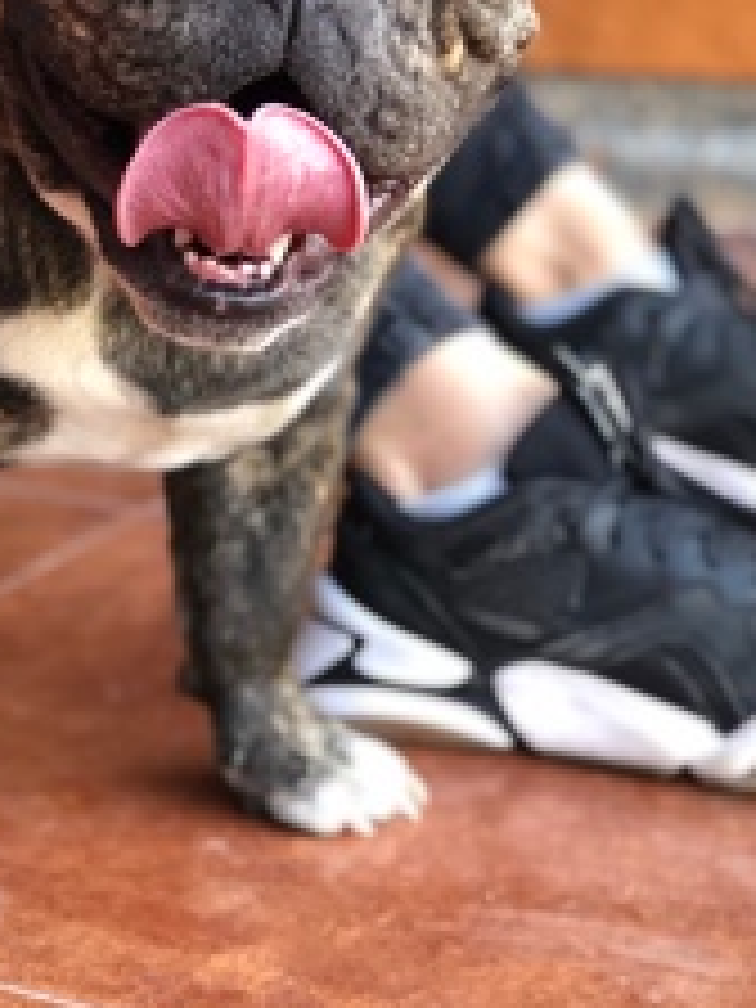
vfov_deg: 19.2
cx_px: 184
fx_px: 2970
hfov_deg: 14.4
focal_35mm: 102
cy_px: 288
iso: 80
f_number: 2.8
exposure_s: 1/30
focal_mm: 6.6
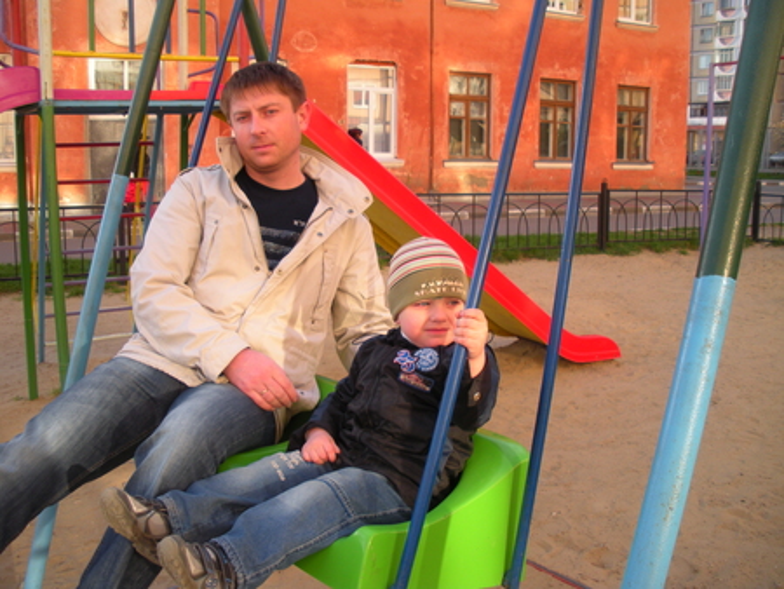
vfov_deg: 39.7
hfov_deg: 51.3
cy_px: 294
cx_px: 392
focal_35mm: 36
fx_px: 816
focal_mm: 6.3
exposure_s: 1/114
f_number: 3.5
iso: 64
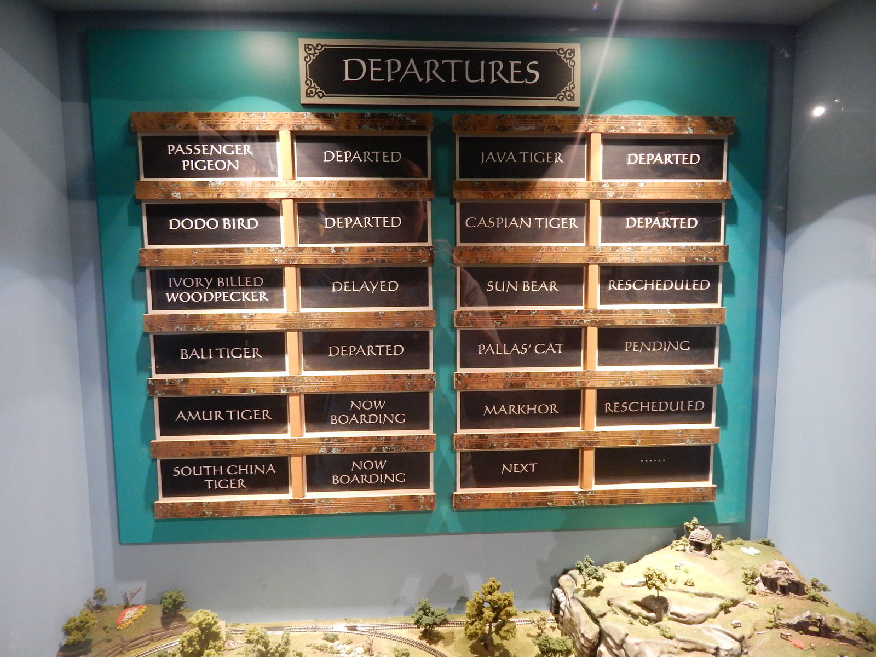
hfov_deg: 73.9
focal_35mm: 23
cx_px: 438
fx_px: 582
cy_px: 328
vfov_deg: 58.9
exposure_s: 1/13
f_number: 3
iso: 400
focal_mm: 4
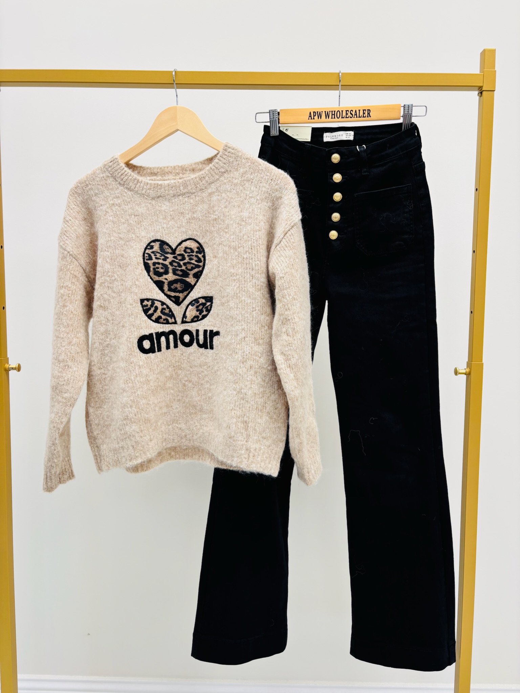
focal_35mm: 26
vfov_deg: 67.3
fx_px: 521
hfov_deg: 53.1
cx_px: 260
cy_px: 346
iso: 32
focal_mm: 5.96
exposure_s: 1/124
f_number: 1.6
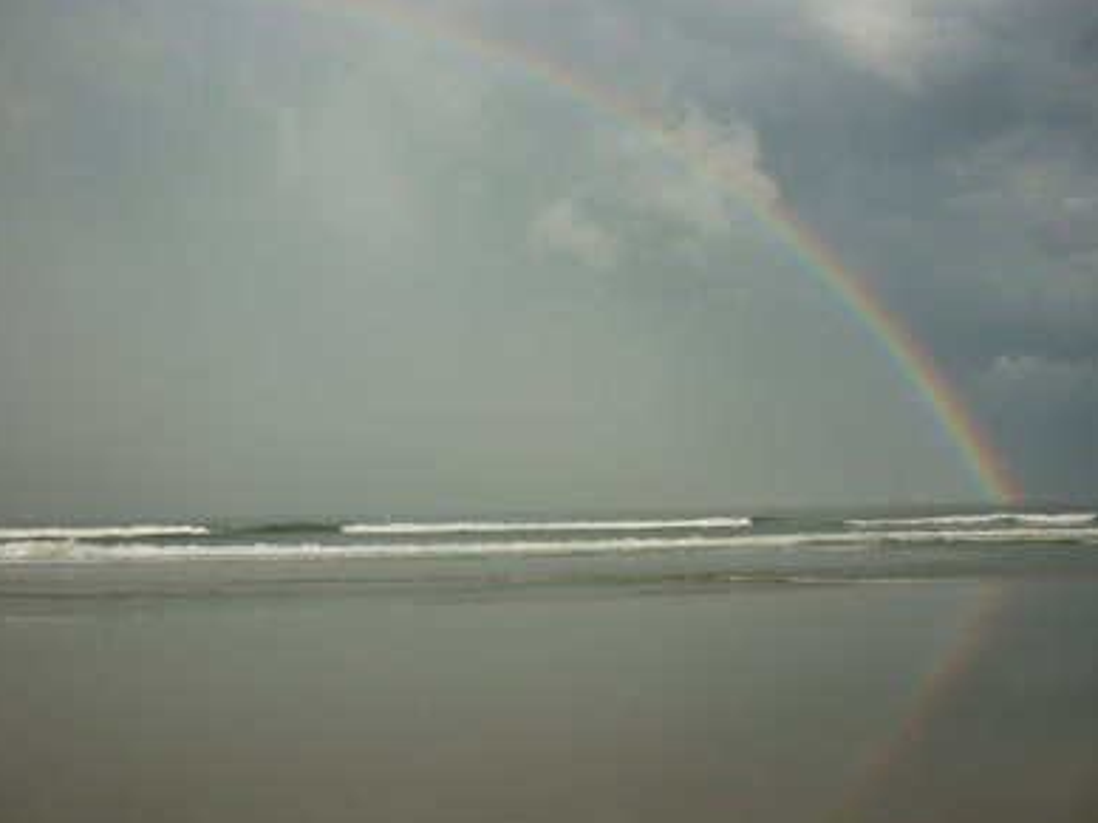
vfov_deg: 41.8
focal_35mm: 34
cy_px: 419
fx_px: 1078
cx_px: 549
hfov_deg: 54.0
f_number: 8
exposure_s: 1/320
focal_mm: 5.5
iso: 80
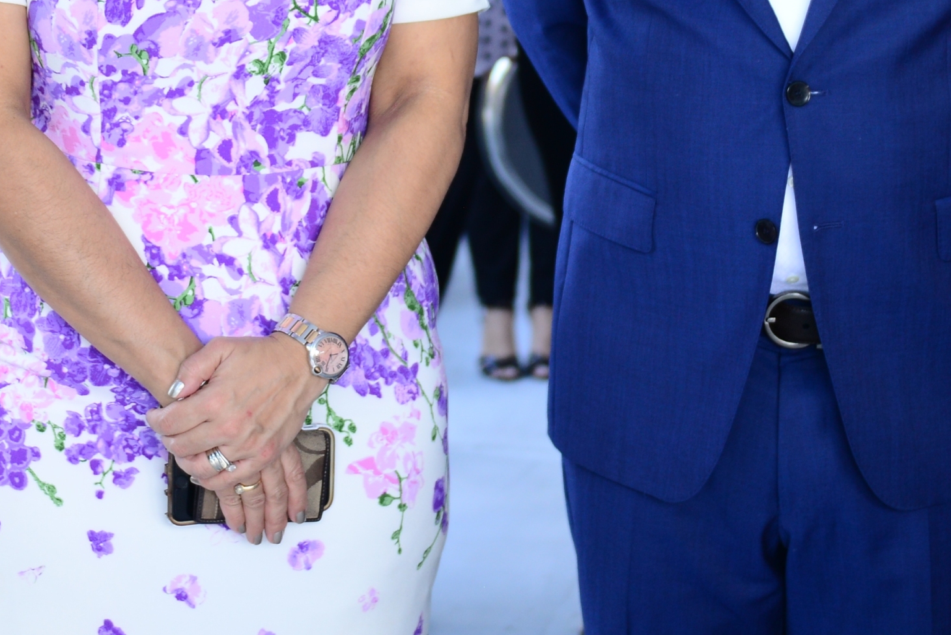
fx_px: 3409
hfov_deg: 15.7
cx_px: 158
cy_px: -136
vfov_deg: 10.5
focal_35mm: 129
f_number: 2.8
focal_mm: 40
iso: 250
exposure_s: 1/250
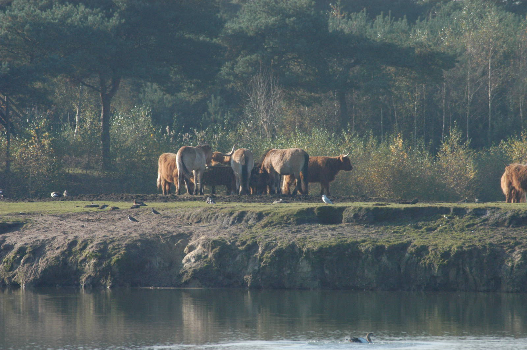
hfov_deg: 4.9
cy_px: 175
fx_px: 6143
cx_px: 264
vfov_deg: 3.3
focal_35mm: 420
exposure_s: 1/500
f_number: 9
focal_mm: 280
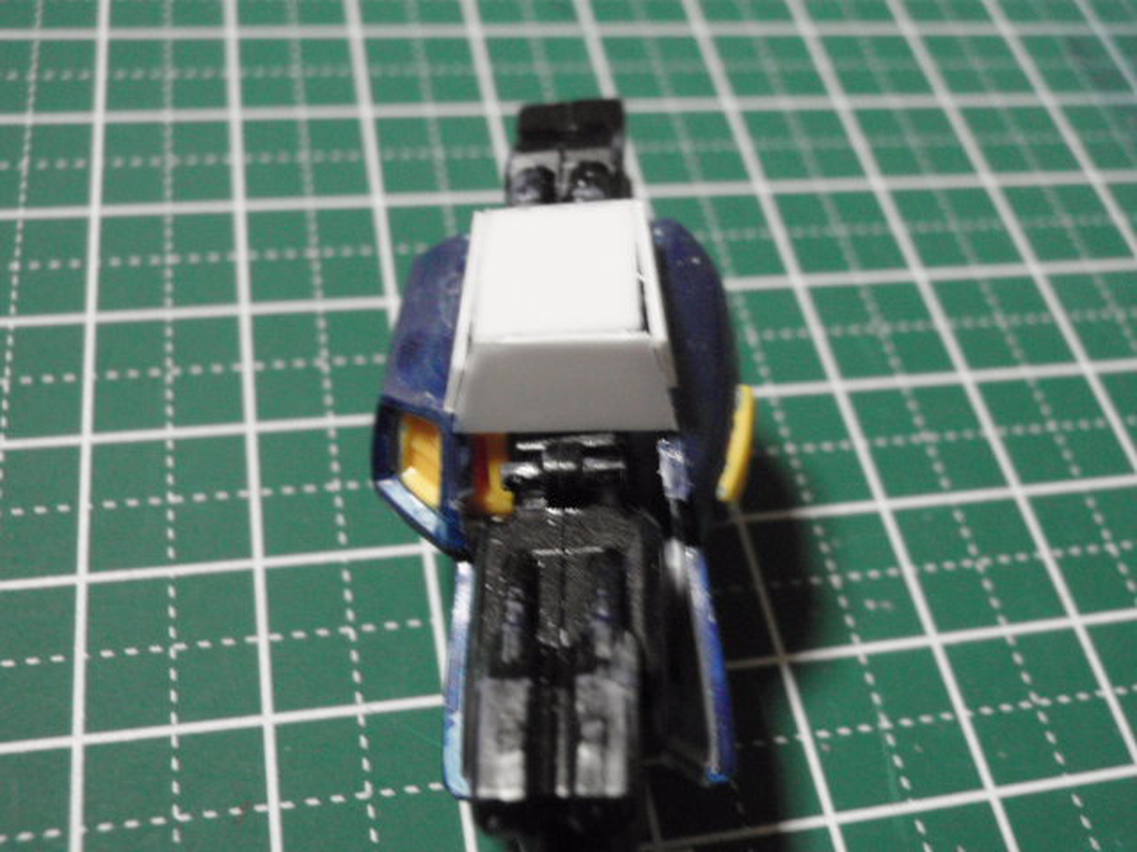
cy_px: 426
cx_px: 568
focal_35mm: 40
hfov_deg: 46.8
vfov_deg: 36.0
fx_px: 1314
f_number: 3.9
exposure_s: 1/15
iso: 800
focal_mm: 7.25
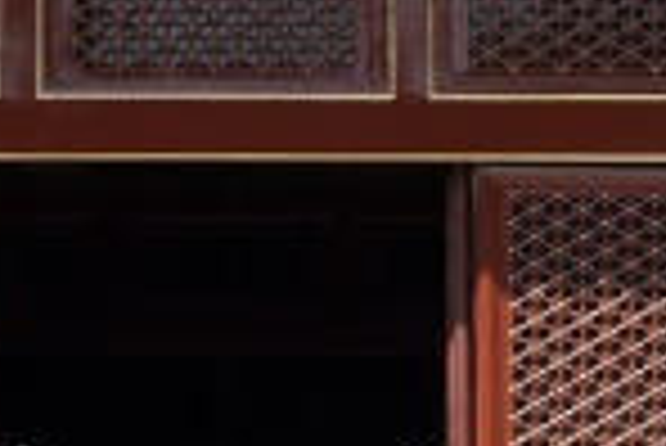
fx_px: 4370
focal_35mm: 236
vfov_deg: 5.8
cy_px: 20
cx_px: 270
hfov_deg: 8.7
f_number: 10
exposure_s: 1/400
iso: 400
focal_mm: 35
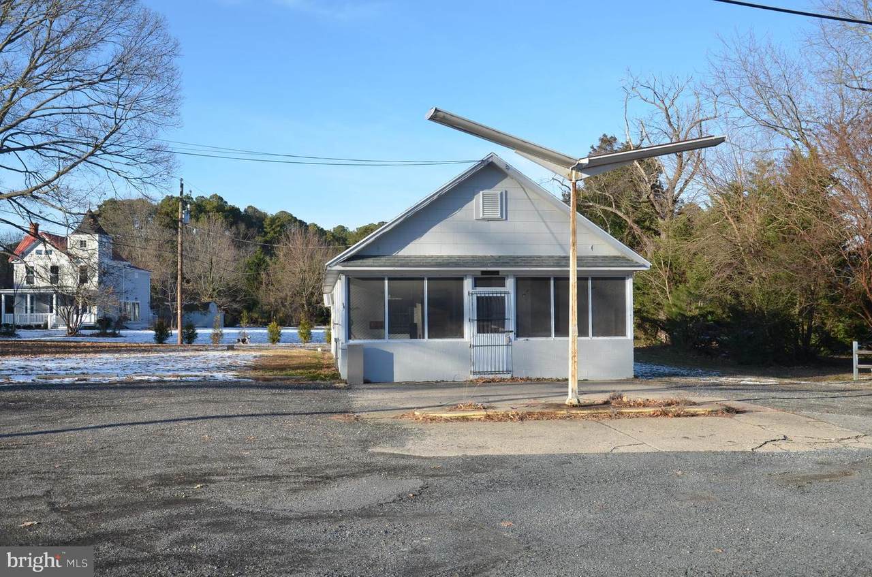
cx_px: 436
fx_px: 870
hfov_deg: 53.2
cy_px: 288
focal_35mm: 36
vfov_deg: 36.7
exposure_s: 1/250
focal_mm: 24
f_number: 8
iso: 160
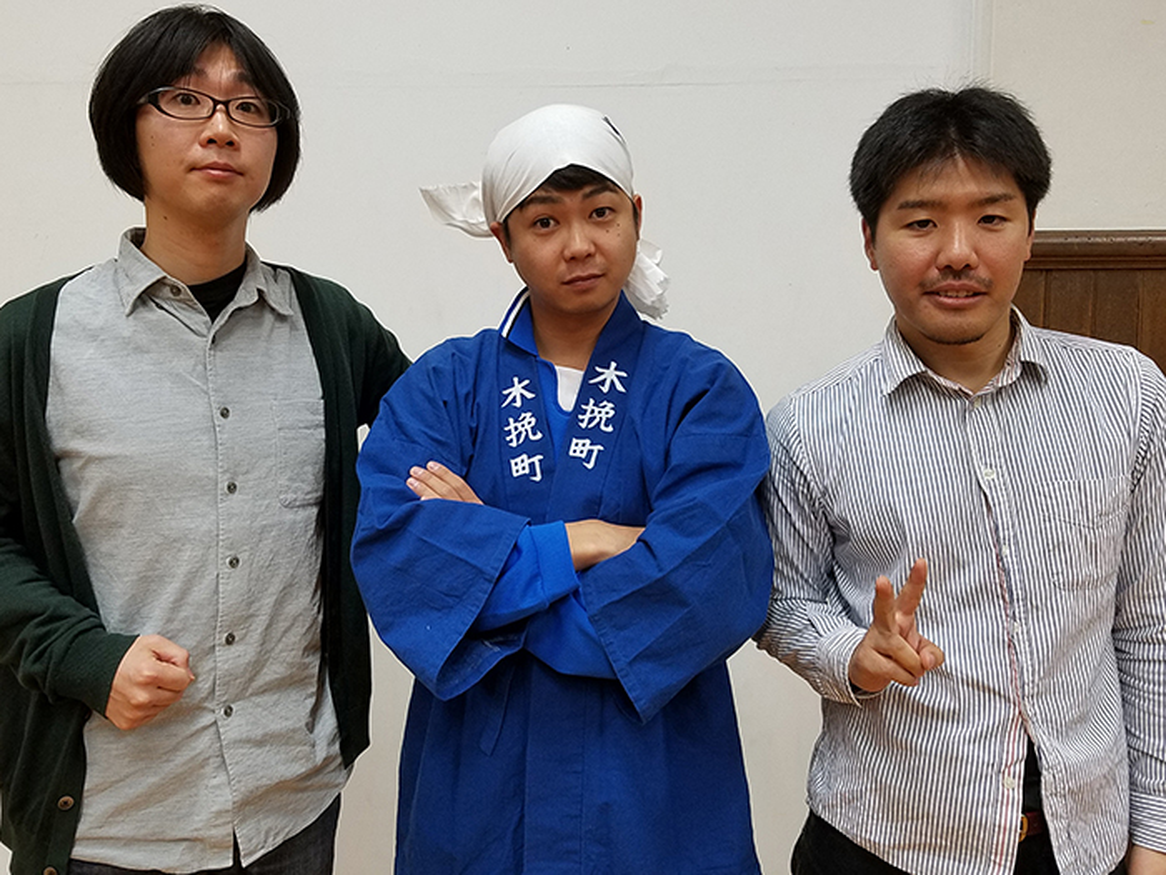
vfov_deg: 45.4
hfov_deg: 58.4
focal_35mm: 31
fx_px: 1044
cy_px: 438
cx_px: 583
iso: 1600
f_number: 2.4
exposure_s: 1/15
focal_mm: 2.15
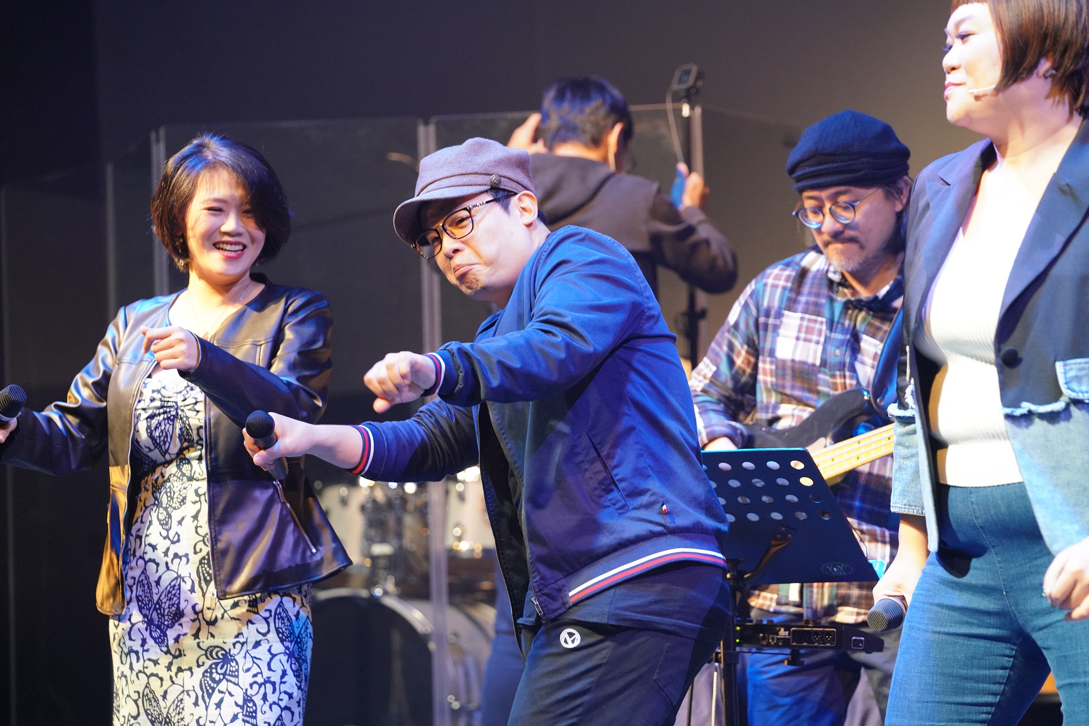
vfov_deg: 9.3
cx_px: 548
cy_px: 364
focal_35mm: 148
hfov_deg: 13.9
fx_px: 4477
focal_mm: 147
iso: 3200
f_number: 4
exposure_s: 1/200
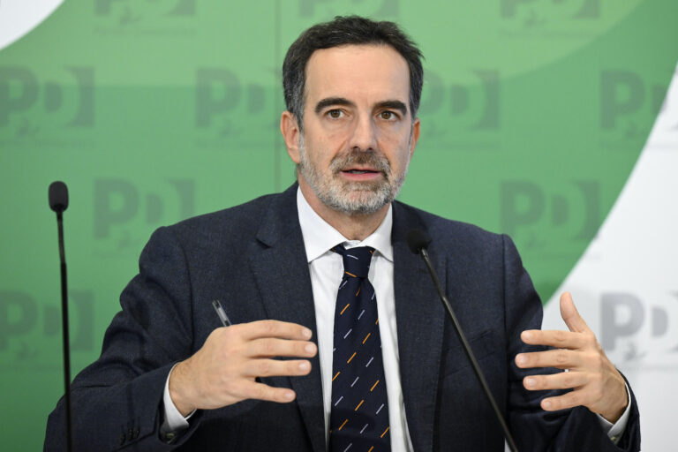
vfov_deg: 7.4
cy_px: 226
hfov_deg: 11.1
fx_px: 3484
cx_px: 339
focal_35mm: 185
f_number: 4
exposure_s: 1/250
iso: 2000
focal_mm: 185
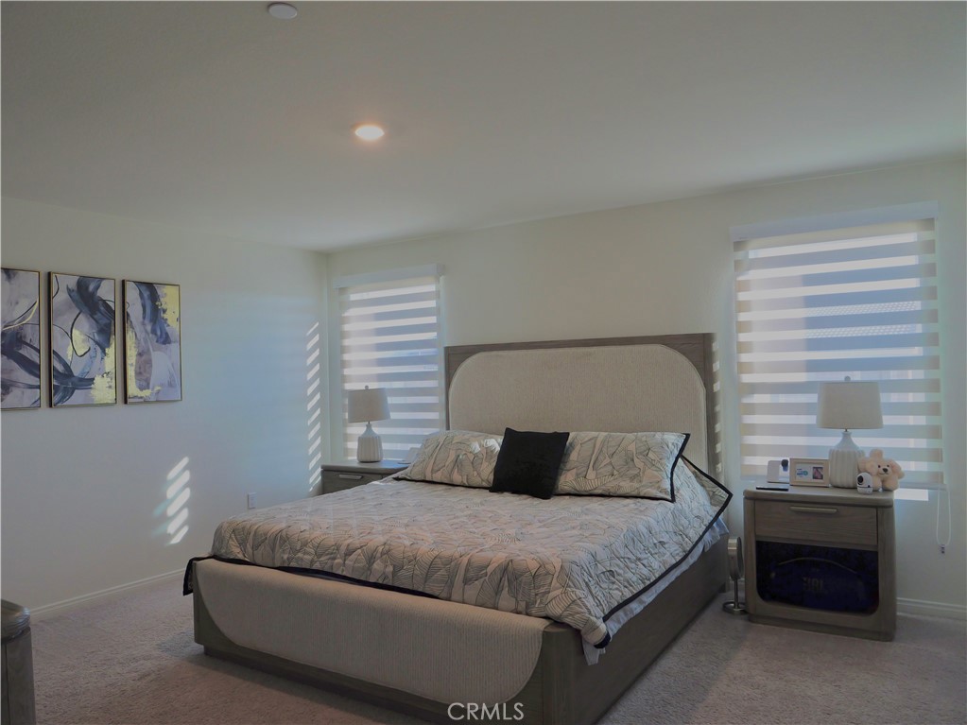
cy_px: 362
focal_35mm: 26
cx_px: 484
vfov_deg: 53.1
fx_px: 726
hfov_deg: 67.3
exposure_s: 1/60
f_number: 5
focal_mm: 13
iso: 400
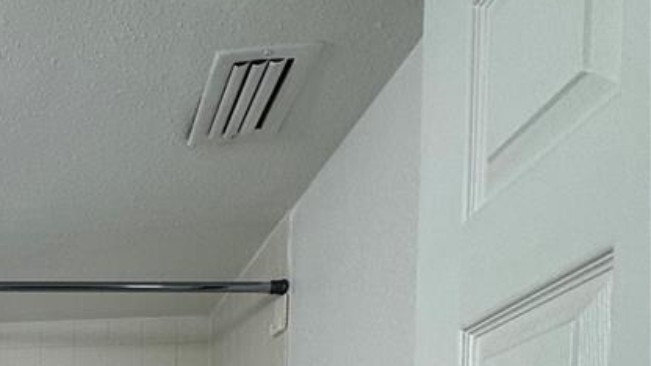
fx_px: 760
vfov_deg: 21.8
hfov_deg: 38.9
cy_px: 571
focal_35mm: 44
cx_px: -52
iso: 80
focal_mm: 2.22
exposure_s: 1/120
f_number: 2.2
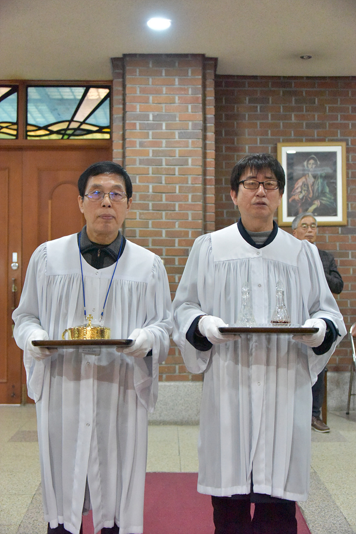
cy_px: 267
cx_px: 178
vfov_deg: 41.1
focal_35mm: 48
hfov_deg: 28.1
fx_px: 711
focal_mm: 48
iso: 12800
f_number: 4.2
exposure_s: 1/200
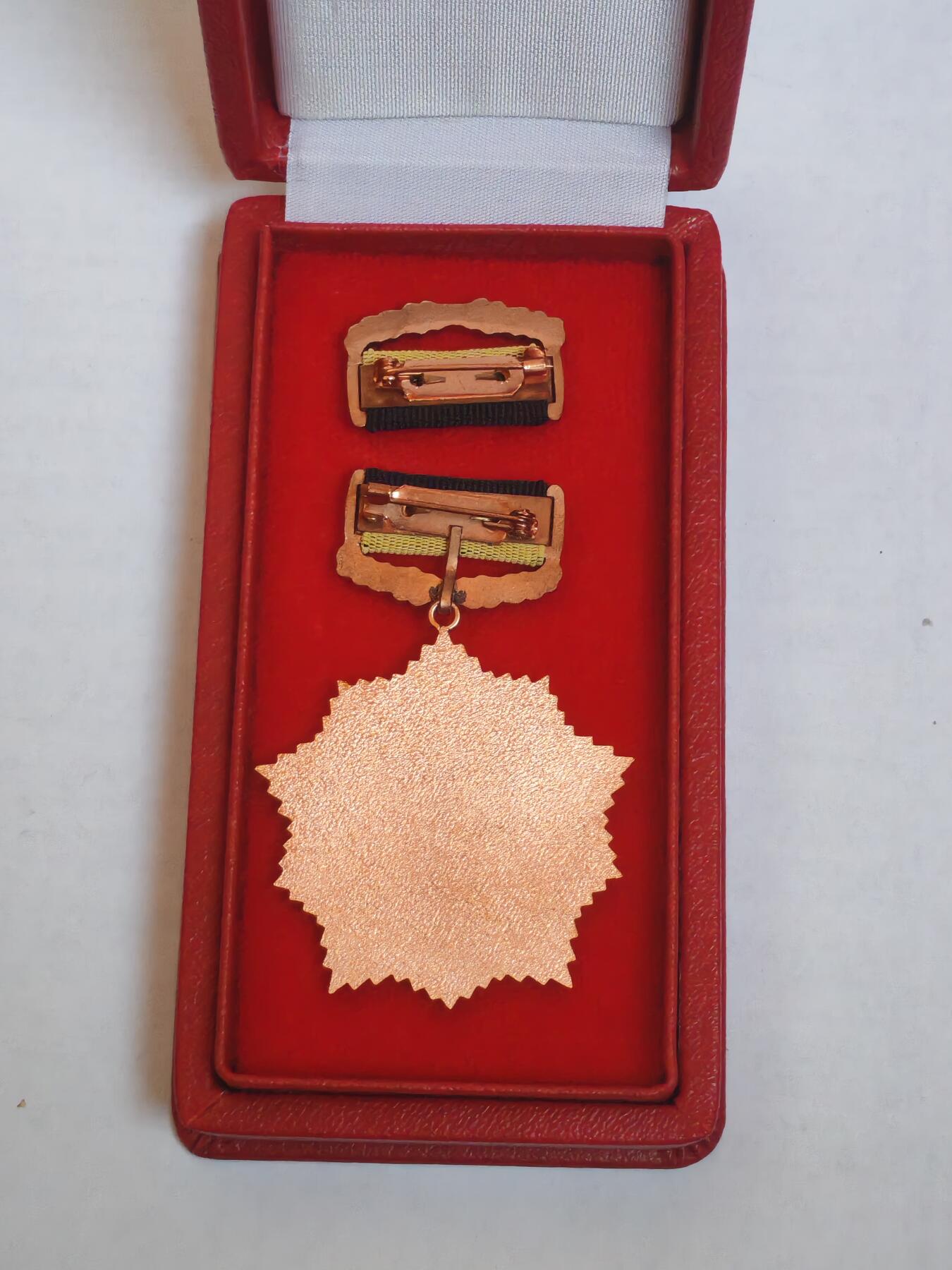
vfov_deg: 28.6
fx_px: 2493
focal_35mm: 68
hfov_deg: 21.6
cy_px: 635
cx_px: 476
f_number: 1.95
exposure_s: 1/33
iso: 800
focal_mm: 5.52
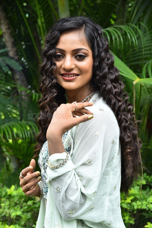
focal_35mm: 98
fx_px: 621
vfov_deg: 20.8
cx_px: 76
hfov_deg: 14.0
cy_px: 114
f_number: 5.6
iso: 400
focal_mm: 98
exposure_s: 1/125
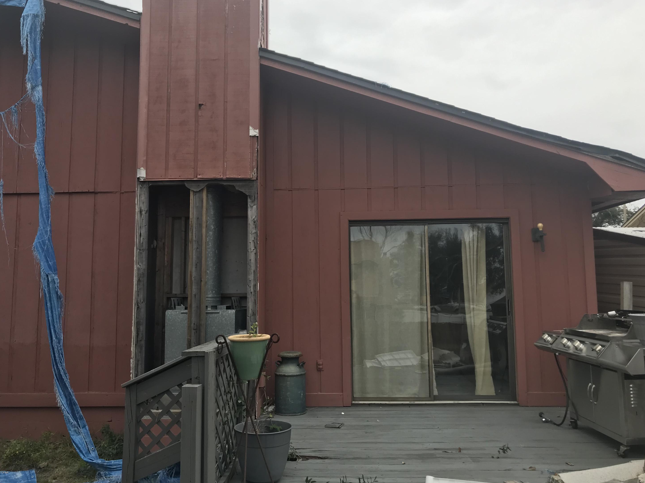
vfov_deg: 48.2
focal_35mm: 29
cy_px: 238
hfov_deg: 61.7
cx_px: 325
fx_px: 540
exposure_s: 1/870
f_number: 1.8
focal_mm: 3.99
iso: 20
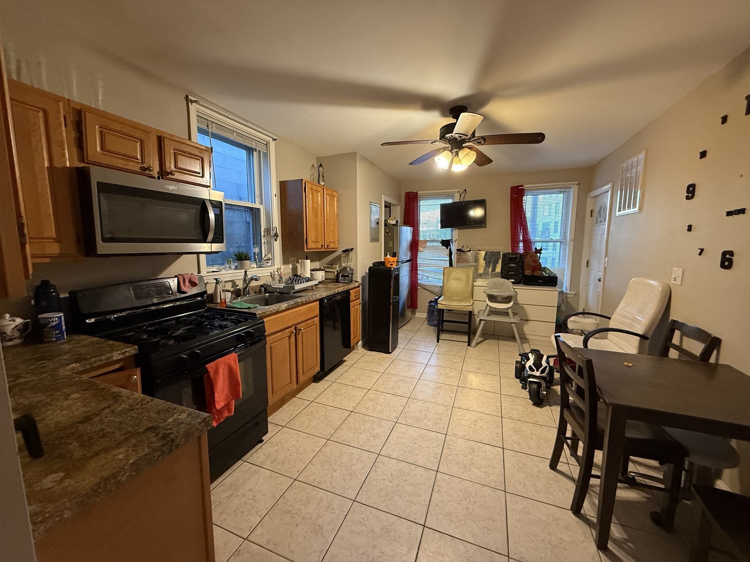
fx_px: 303
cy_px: 281
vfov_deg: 85.7
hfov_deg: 102.1
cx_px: 375
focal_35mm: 14
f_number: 2.2
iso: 500
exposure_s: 1/60
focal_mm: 2.22
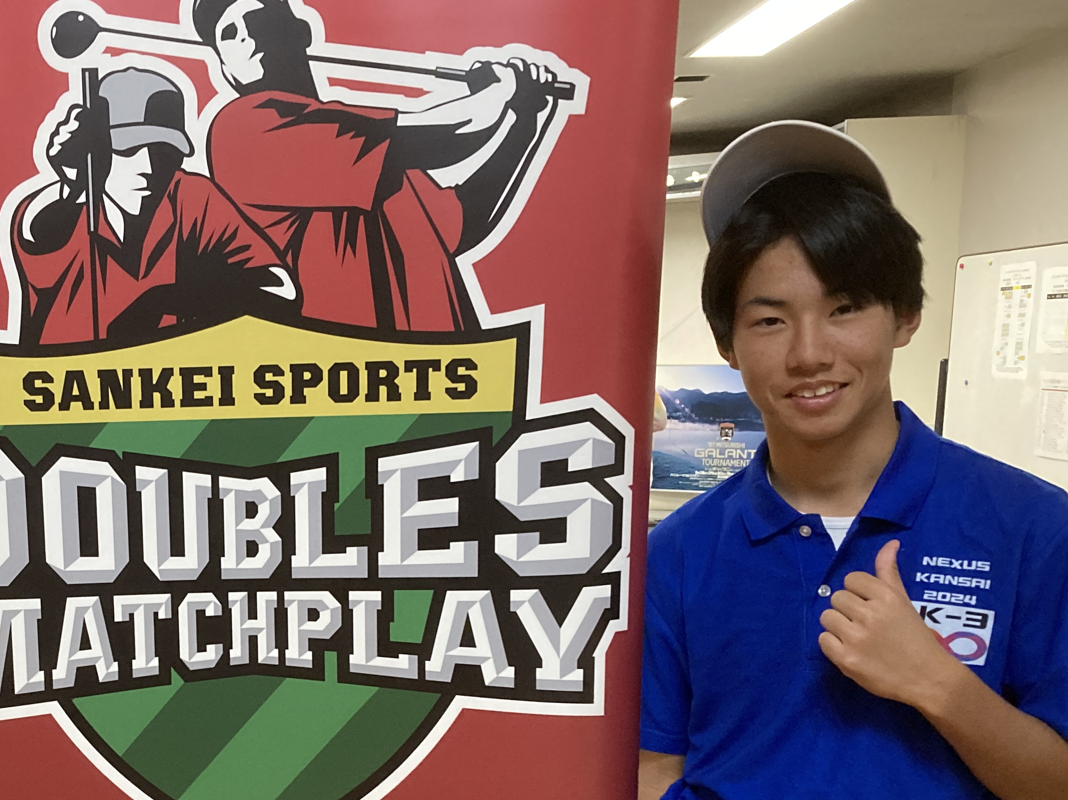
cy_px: 668
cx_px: 192
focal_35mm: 51
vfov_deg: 27.8
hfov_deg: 36.1
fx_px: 1573
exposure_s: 1/40
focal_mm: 3.99
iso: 250
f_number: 1.8
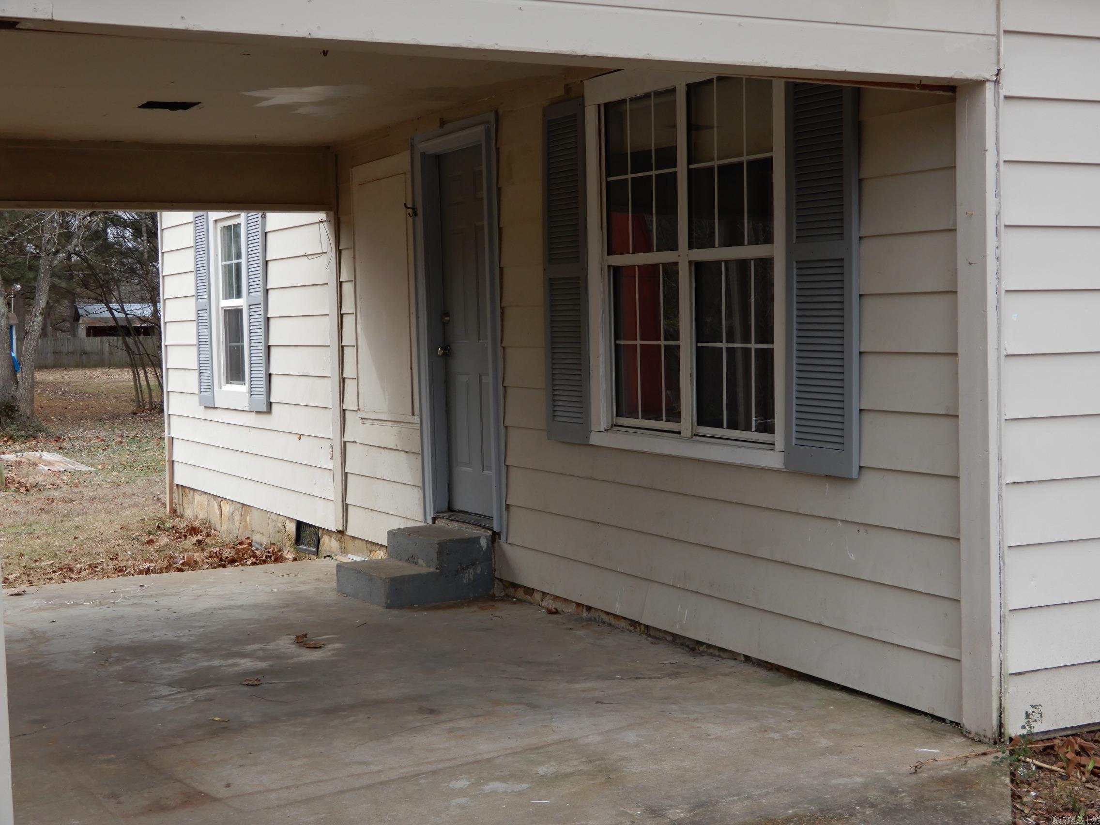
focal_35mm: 50
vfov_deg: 29.1
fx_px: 1589
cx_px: 550
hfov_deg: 38.2
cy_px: 412
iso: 80
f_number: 4
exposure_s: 1/160
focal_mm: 8.9
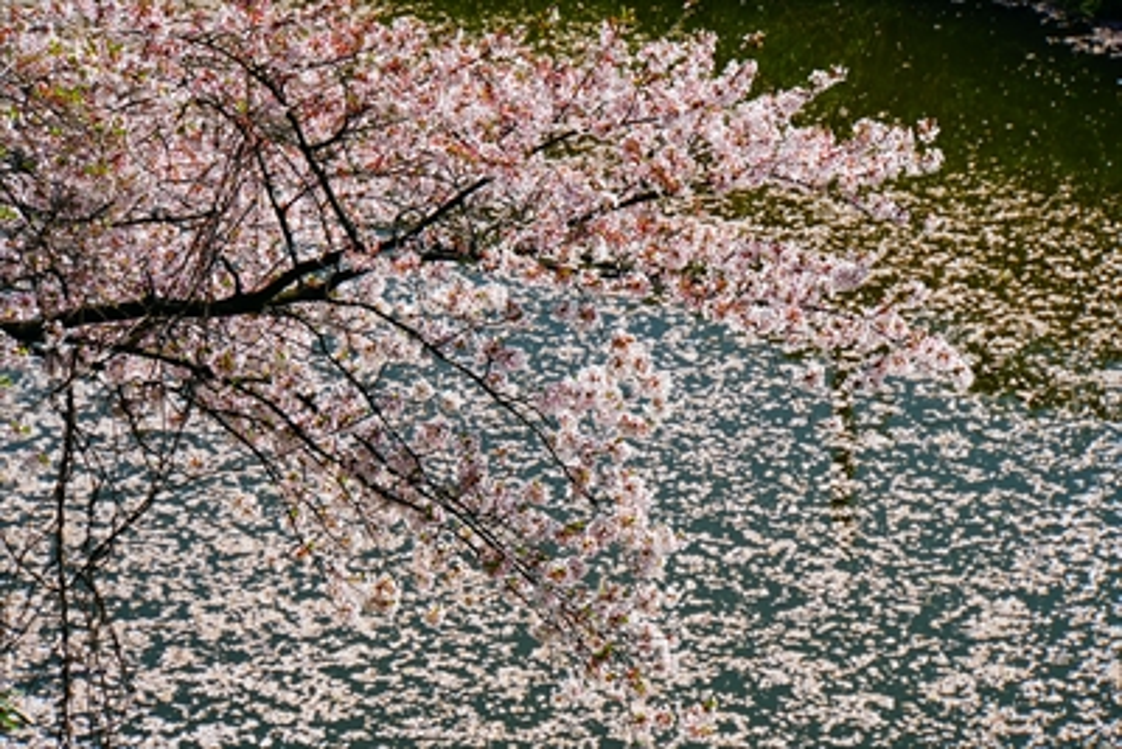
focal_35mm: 182
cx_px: 561
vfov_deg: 7.6
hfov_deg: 11.3
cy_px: 374
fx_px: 5673
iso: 100
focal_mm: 121.3
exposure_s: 1/320
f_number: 8
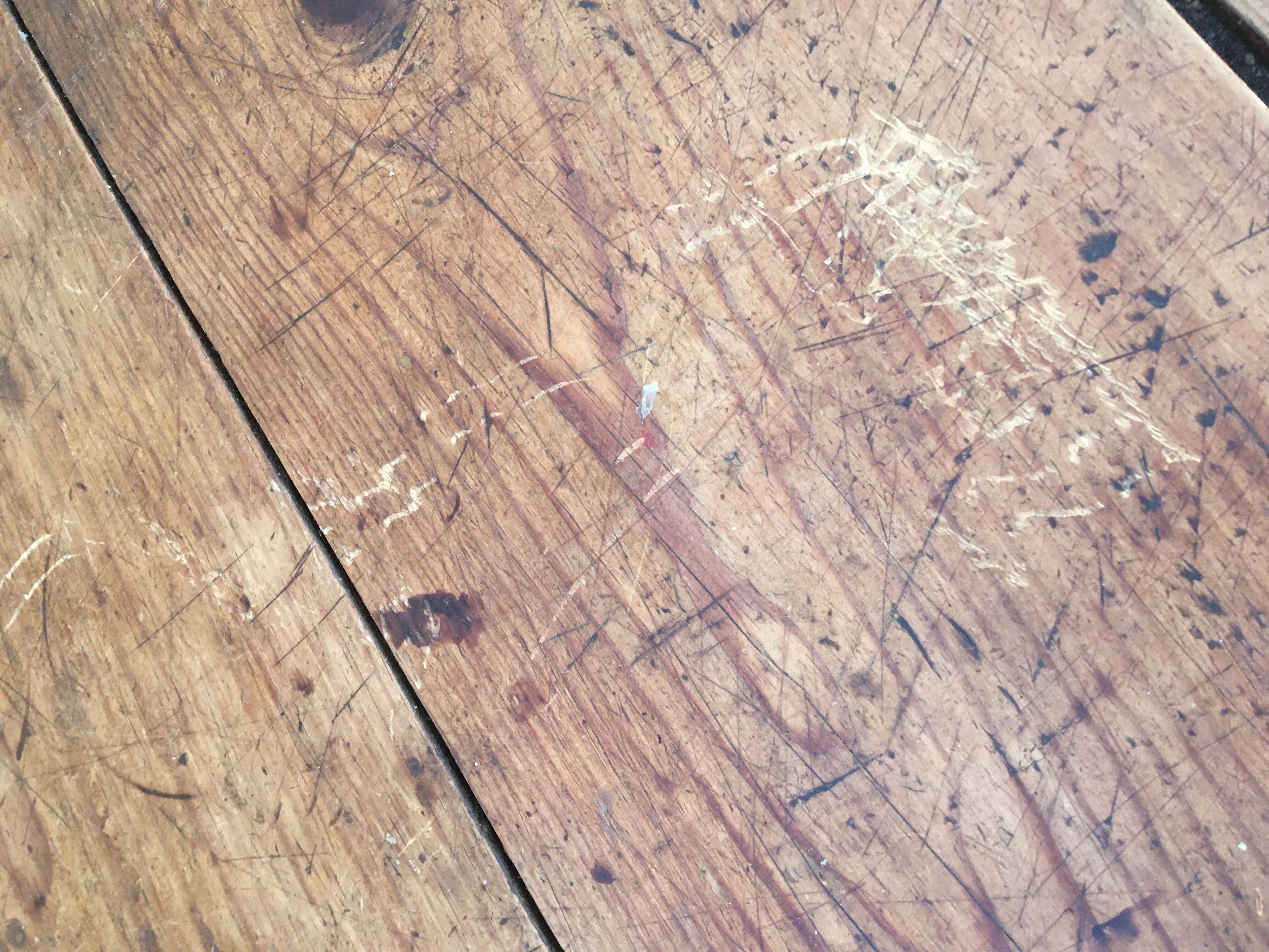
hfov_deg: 61.7
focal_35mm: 29
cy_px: 476
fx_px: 1063
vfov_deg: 48.2
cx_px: 634
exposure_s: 1/33
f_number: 2.2
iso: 125
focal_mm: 4.15
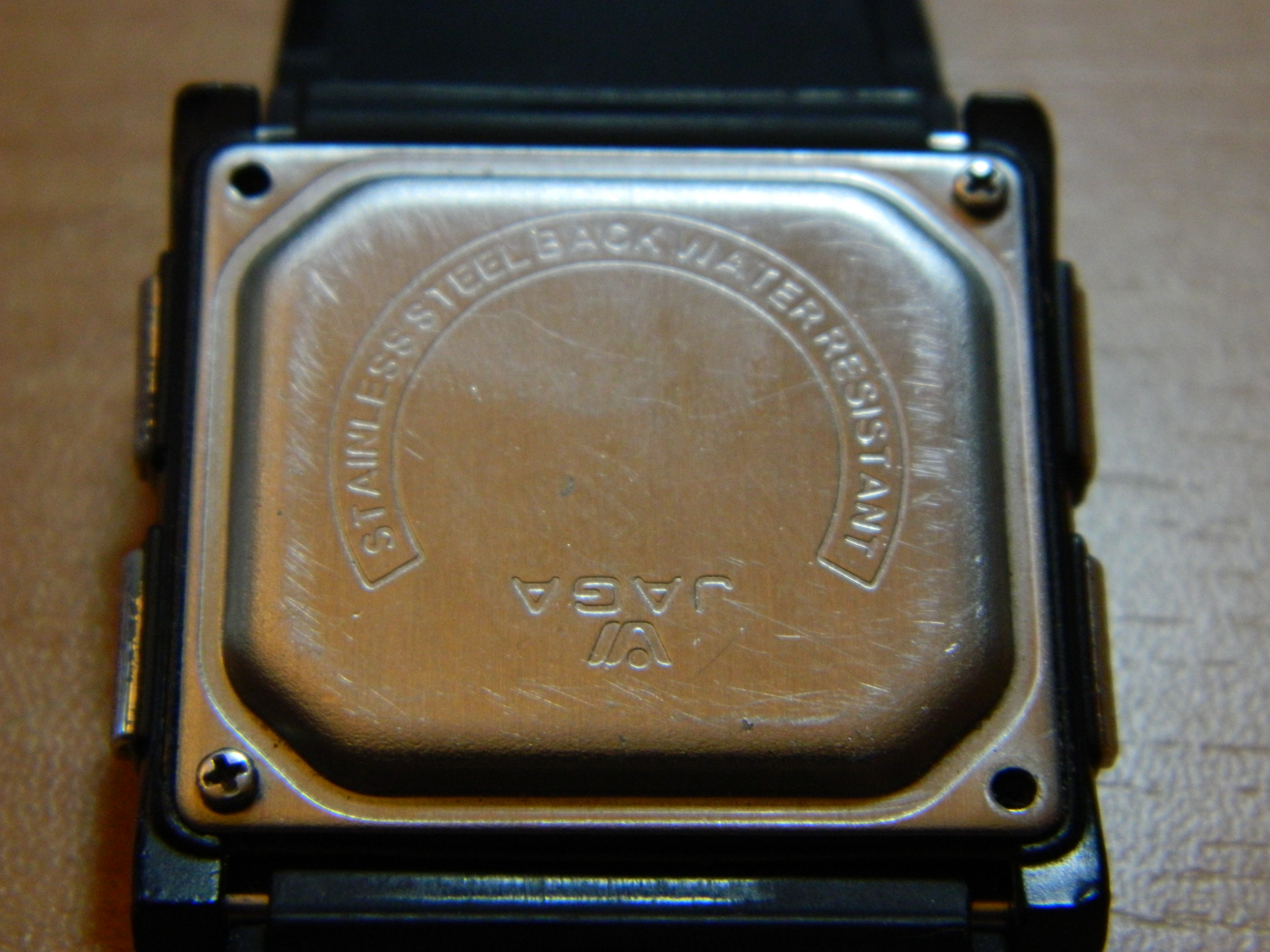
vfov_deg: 14.4
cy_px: 476
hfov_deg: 19.1
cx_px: 635
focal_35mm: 103
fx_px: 3779
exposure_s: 1/100
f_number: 4.5
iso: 400
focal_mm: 18.6
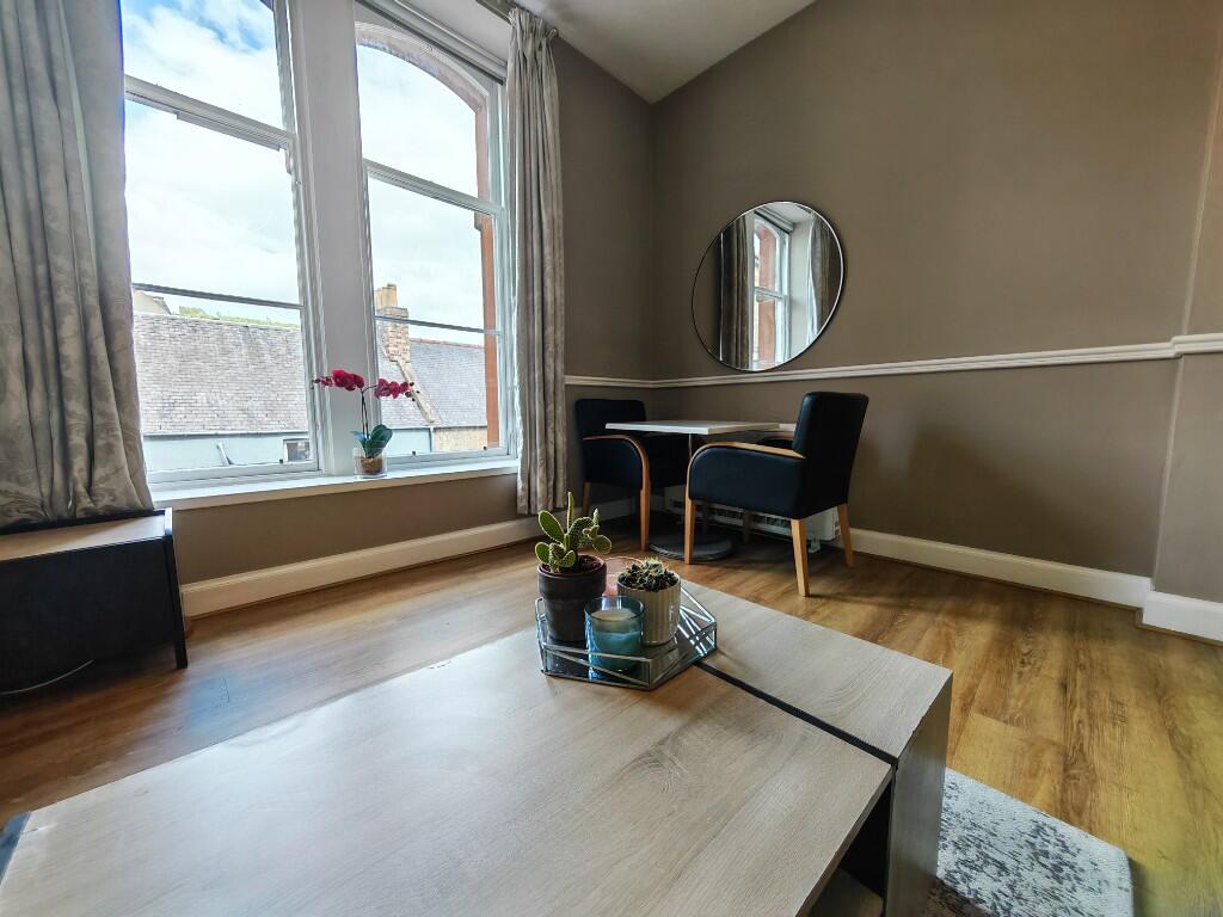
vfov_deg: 94.5
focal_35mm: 12
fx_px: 424
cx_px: 612
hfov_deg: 110.5
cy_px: 458
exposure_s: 1/100
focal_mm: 1.82
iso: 64
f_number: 2
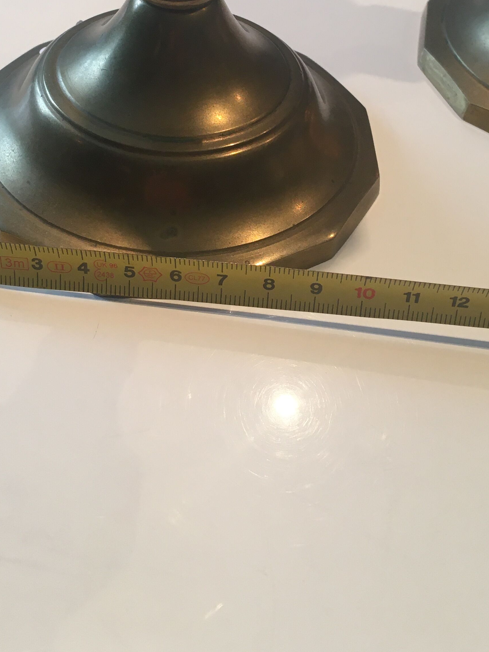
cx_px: 231
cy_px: 194
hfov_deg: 28.6
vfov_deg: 36.9
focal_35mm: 51
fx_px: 961
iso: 80
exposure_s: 1/33
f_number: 2.2
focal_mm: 4.15
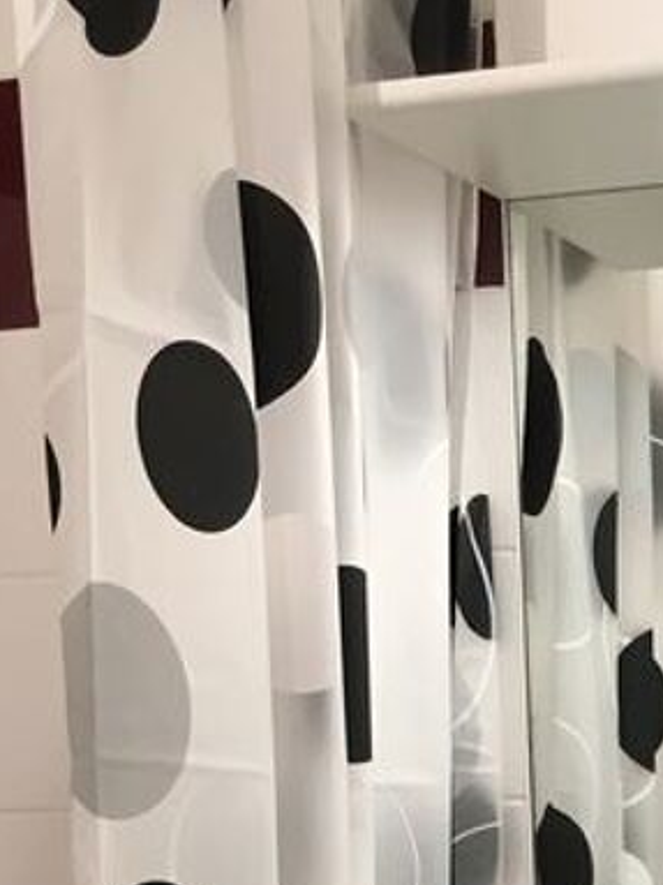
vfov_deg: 17.2
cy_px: 1388
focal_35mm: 101
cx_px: 760
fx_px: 2581
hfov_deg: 14.3
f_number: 2.2
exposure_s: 1/33
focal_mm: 4.15
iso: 80
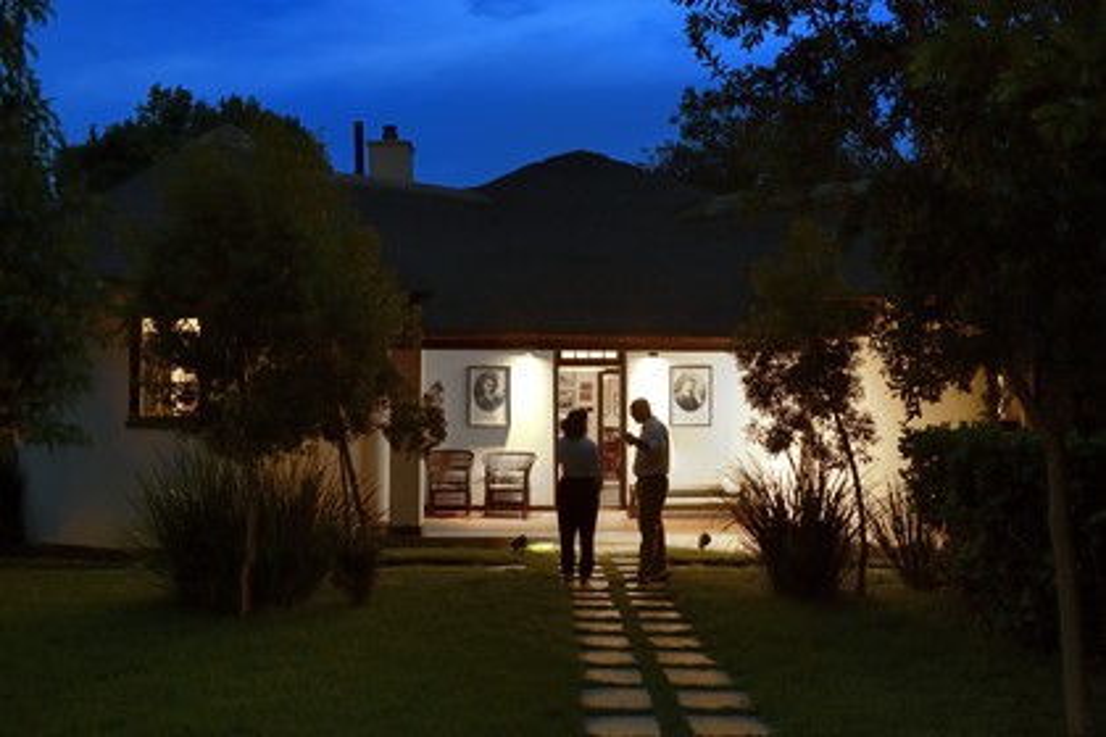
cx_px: 553
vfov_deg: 36.9
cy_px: 368
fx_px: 1106
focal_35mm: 36
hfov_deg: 53.1
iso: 1600
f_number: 4
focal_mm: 36
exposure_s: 1/8
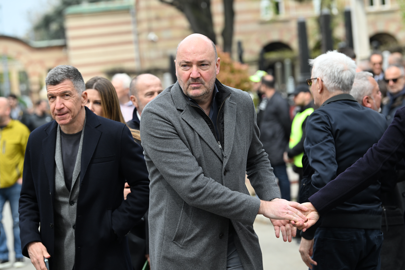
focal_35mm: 135
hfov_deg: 15.2
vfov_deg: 10.2
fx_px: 1519
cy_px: 135
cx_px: 202
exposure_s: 1/1000
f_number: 5
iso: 500
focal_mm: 135
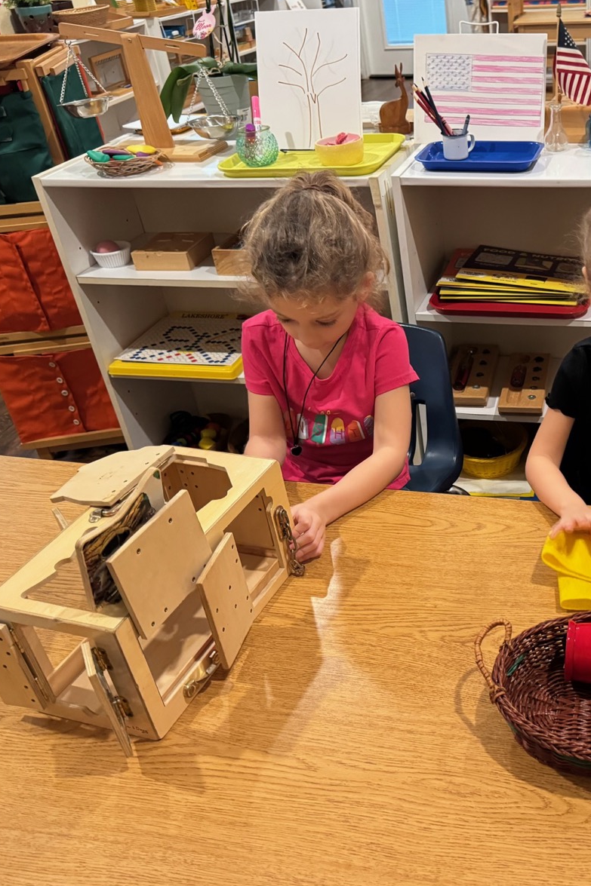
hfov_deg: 36.7
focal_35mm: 34
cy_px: 448
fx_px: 837
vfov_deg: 55.8
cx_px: 520
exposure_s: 1/60
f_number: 1.78
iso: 800
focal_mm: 6.76
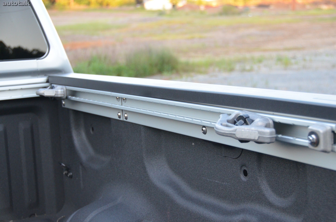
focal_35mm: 72
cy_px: 111
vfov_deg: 18.8
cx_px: 168
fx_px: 671
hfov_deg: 28.1
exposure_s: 1/250
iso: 1600
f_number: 4.5
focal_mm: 48
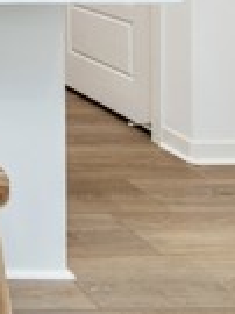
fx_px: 580
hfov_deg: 15.4
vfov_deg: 25.0
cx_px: -298
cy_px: -123
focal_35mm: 64
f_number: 4
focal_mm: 14
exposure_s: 1/60
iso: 360
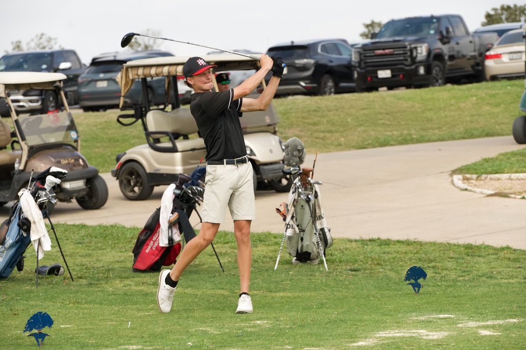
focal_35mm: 145
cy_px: 175
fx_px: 2117
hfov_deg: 14.2
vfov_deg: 9.4
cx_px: 263
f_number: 5.6
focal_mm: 145
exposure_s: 1/2500
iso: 800
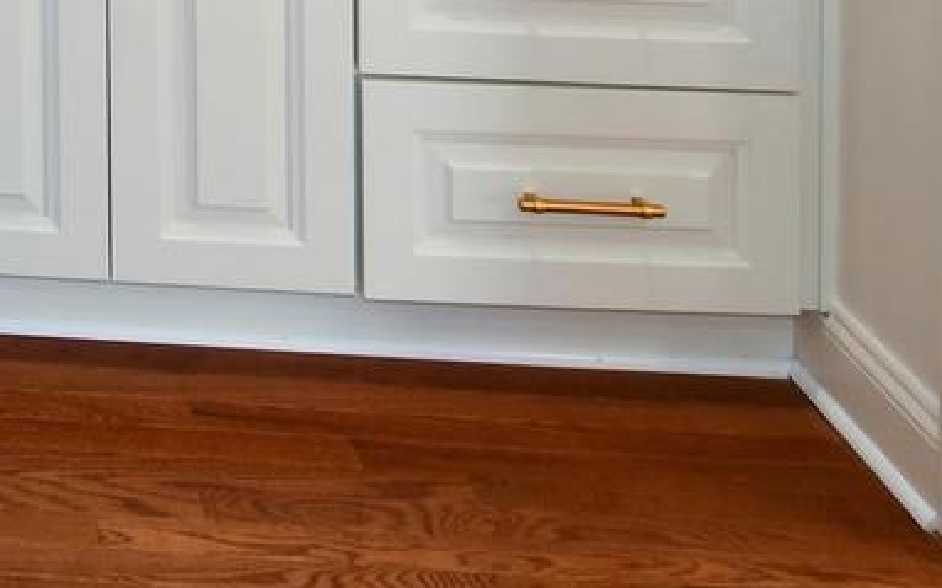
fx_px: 1771
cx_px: -649
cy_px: -551
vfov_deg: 15.5
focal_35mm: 69
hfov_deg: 21.8
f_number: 4
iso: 250
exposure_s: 1/60
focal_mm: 12
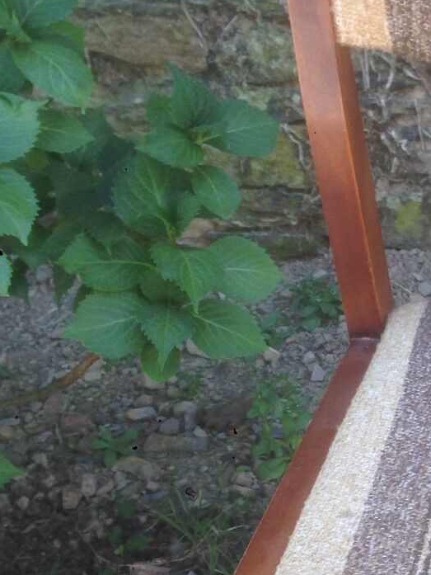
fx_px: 1610
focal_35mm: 97
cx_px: 632
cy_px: 371
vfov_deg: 20.2
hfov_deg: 14.3
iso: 50
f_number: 2.4
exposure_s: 1/186
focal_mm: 4.12
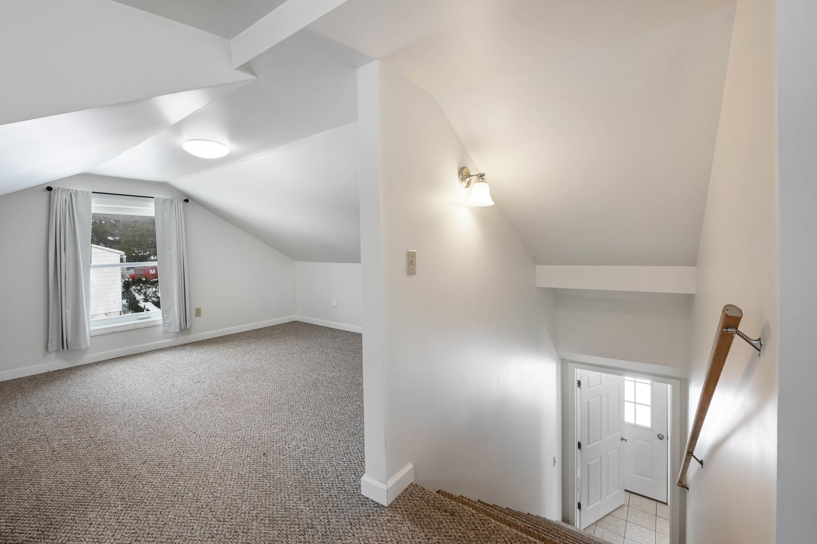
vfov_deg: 77.3
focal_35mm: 15
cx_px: 407
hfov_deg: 100.4
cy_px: 259
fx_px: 340
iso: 1000
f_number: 14
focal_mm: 14
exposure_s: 1/320
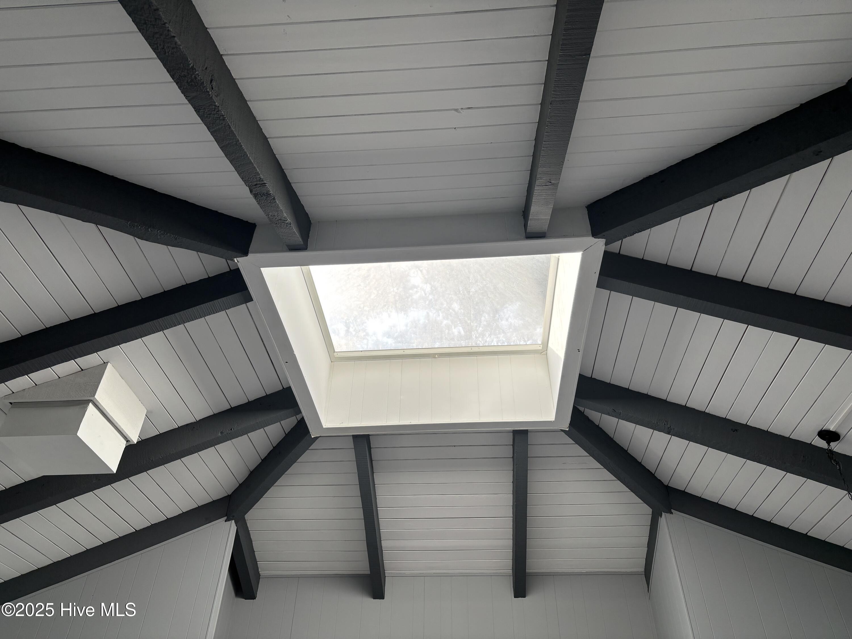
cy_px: 320
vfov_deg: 53.1
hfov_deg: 67.3
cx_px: 426
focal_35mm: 26
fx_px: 640
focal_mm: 5.96
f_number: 1.6
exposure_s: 1/127
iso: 40
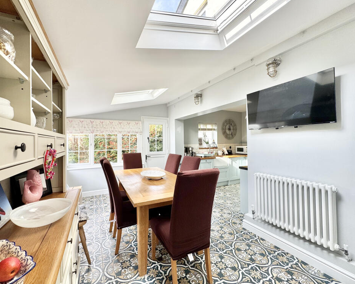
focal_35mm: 15
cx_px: 166
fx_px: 158
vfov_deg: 84.0
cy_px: 141
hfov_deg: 96.7
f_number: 2.2
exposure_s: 1/99
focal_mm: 2.22
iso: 50
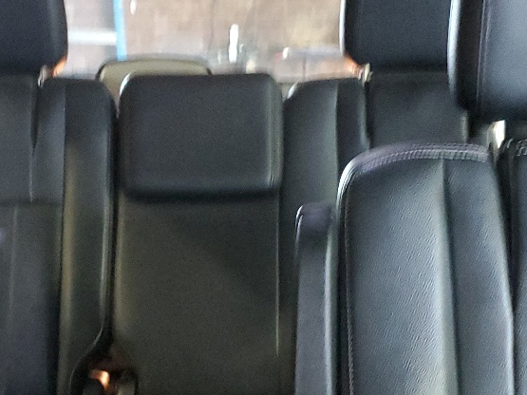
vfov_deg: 19.5
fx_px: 1142
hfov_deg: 25.9
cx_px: 210
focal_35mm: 75
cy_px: 292
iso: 645
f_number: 1.5
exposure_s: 1/15
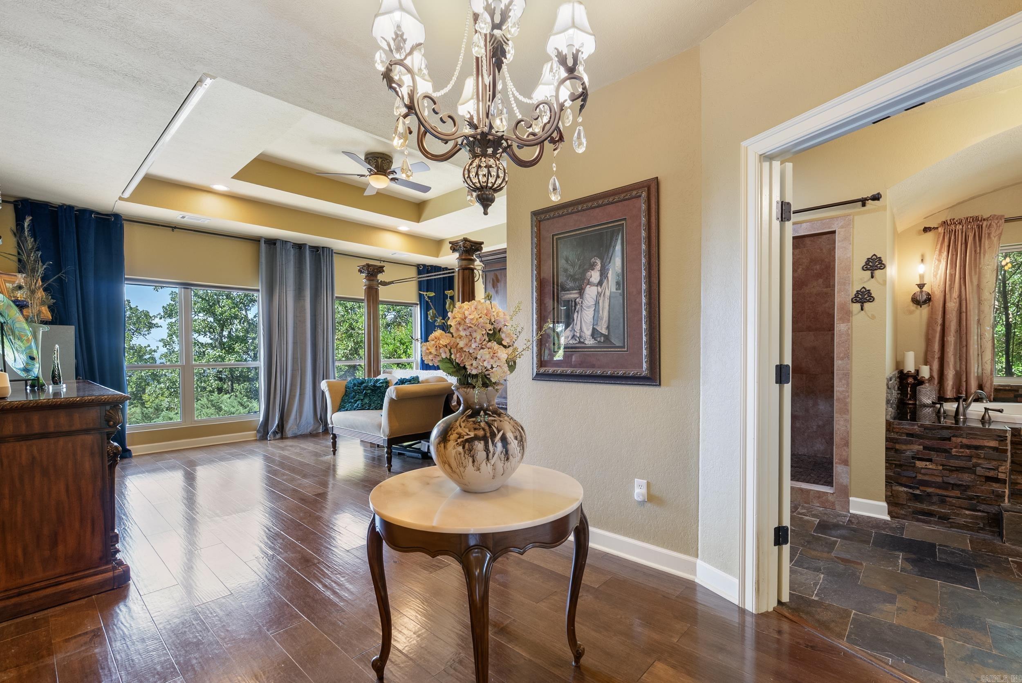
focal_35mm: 16
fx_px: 454
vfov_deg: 73.8
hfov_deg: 96.7
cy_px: 342
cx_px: 511
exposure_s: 1/1.25
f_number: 9
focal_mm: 16
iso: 250
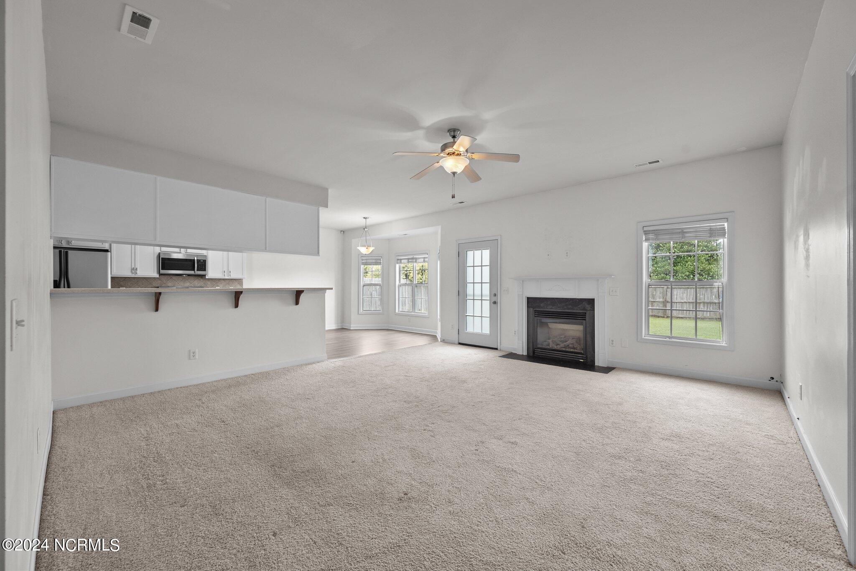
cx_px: 428
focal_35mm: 14
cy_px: 286
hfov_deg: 104.3
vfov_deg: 81.2
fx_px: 333
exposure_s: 1/10
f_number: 7.1
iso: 640
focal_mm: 14
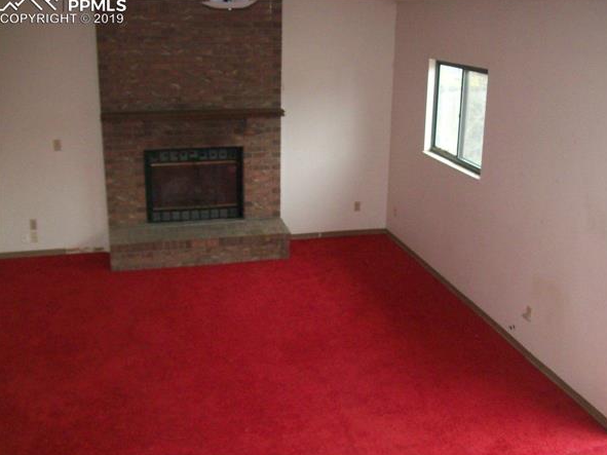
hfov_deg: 47.8
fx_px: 684
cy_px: 234
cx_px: 326
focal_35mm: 39
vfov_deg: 36.8
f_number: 2.7
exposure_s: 1/64
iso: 200
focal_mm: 6
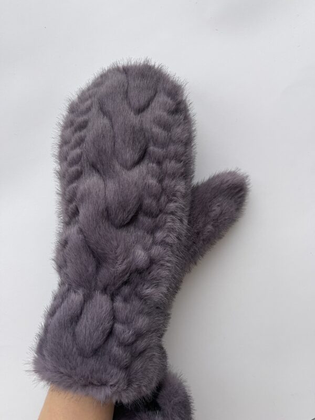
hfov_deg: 54.9
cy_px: 210
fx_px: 303
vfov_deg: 69.4
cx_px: 158
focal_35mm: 25
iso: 125
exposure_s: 1/85
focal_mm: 5.1
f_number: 1.6
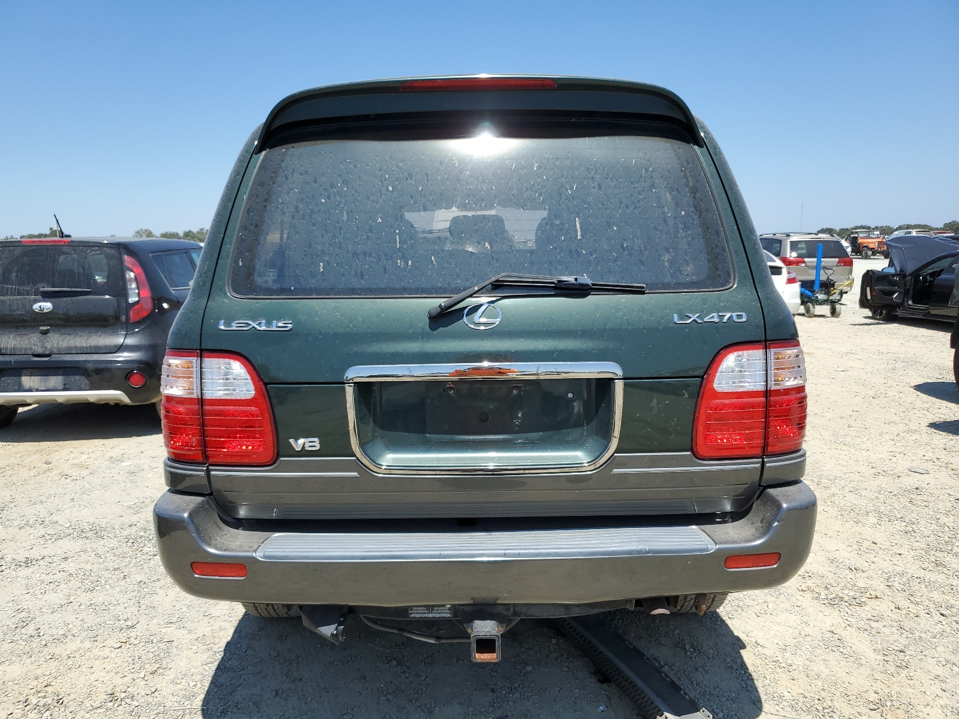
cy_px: 360
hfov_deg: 67.3
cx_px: 480
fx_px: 720
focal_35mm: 26
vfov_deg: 53.1
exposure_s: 1/3333
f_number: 1.5
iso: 50
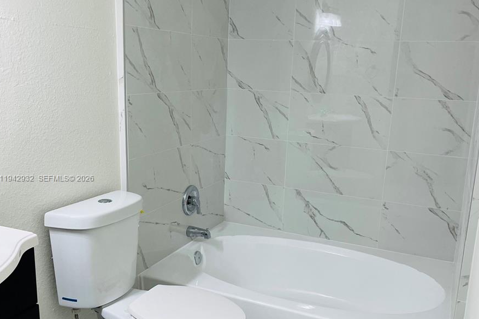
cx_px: 238
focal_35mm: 37
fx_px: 492
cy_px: 179
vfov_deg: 35.9
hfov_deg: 51.9
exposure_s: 1/120
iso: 125
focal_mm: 4.2
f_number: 1.6
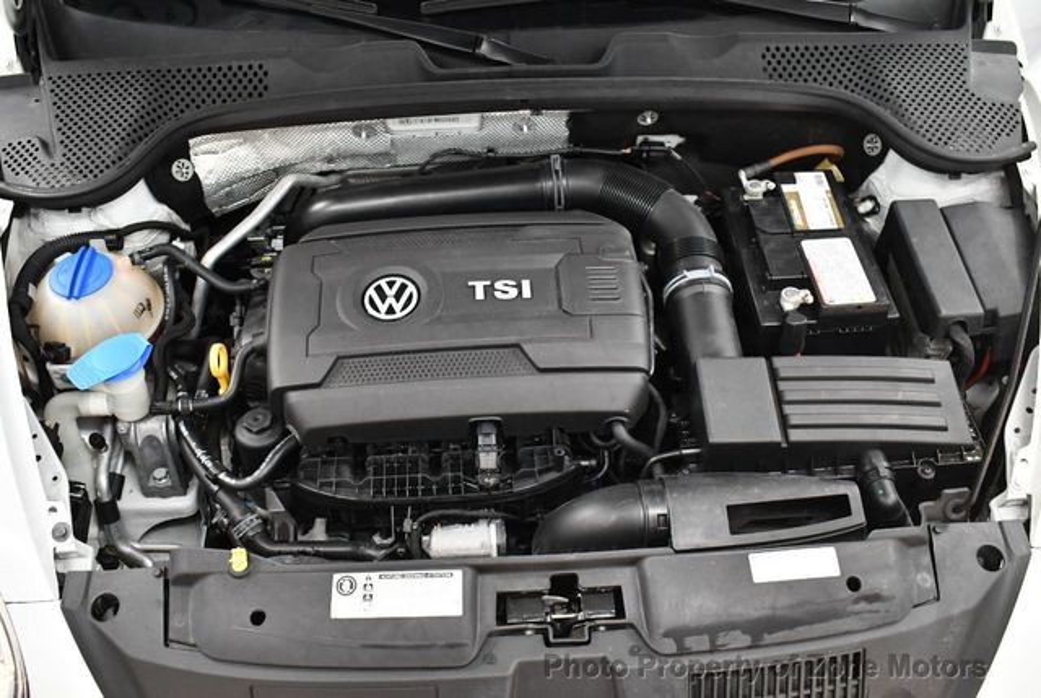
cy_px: 349
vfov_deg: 37.0
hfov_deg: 53.1
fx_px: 1043
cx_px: 520
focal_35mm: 36
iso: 2000
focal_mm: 18
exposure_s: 1/125
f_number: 3.5
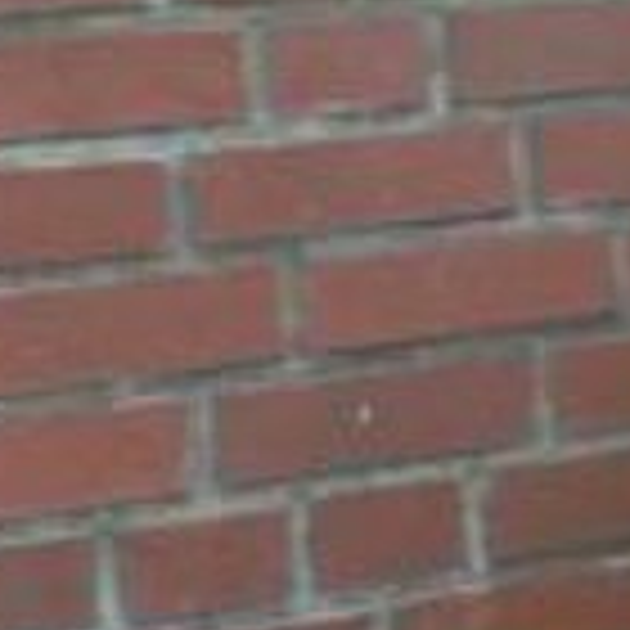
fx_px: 5621
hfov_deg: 5.8
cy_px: -171
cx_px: 2164
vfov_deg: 6.4
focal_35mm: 273
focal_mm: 6
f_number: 2.8
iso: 100
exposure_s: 1/30
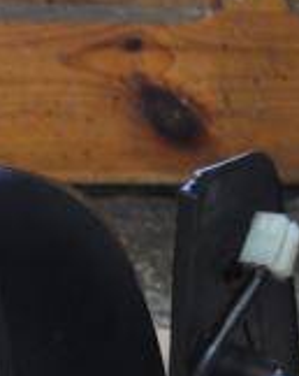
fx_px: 1542
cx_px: -95
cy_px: 337
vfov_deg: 13.8
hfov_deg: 10.8
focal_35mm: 139
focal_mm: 32
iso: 1600
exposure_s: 1/15
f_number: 4.8
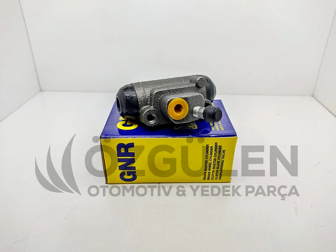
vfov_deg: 53.1
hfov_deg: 67.3
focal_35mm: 26
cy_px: 126
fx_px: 252
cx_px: 168
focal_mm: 4.74
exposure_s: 1/120
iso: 135
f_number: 1.79
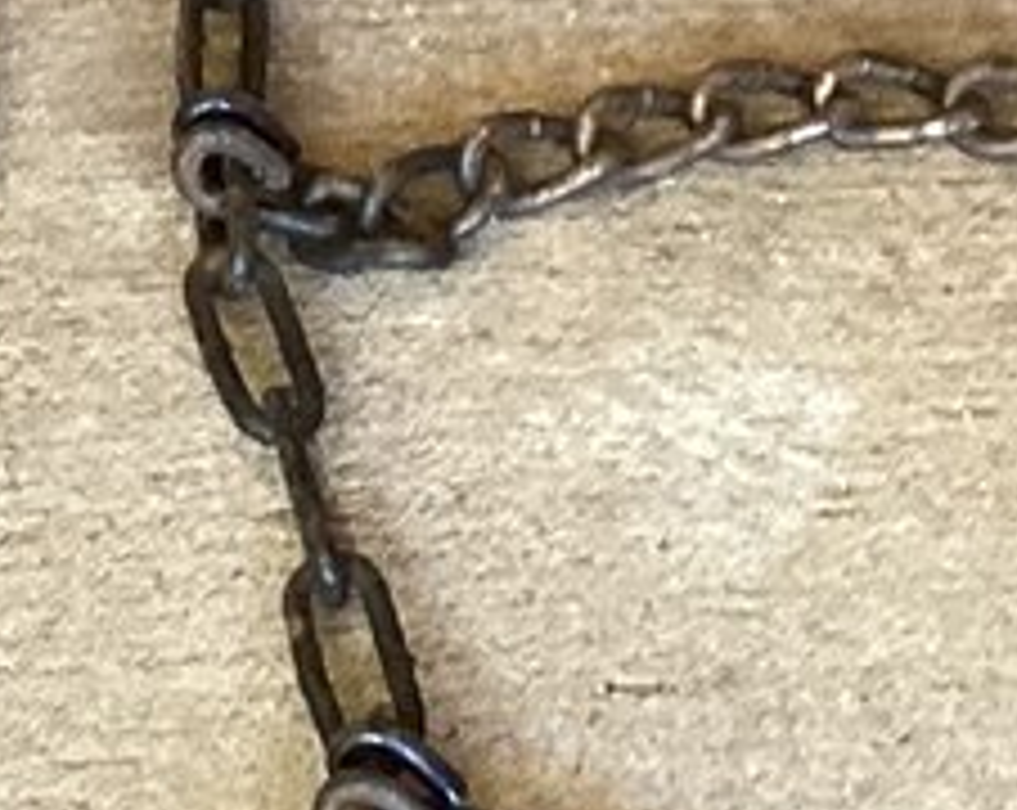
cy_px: -632
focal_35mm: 203
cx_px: -110
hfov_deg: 9.4
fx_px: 6100
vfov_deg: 7.4
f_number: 2.4
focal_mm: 3.3
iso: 200
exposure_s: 1/50
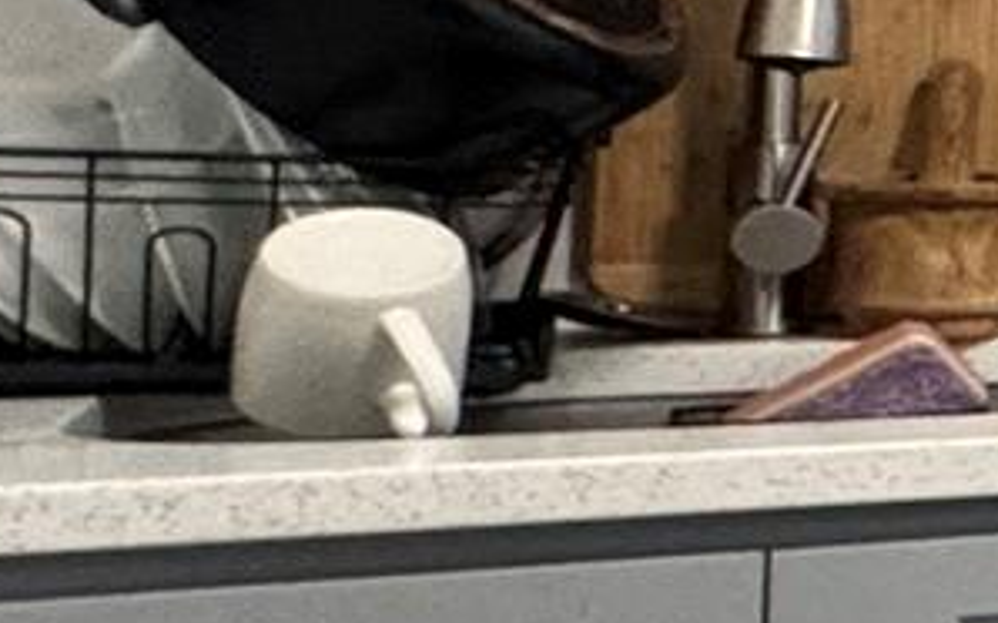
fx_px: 2773
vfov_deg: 12.7
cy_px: 77
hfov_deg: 10.6
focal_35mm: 102
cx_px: 3218
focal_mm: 2.22
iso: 500
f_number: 2.2
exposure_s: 1/60
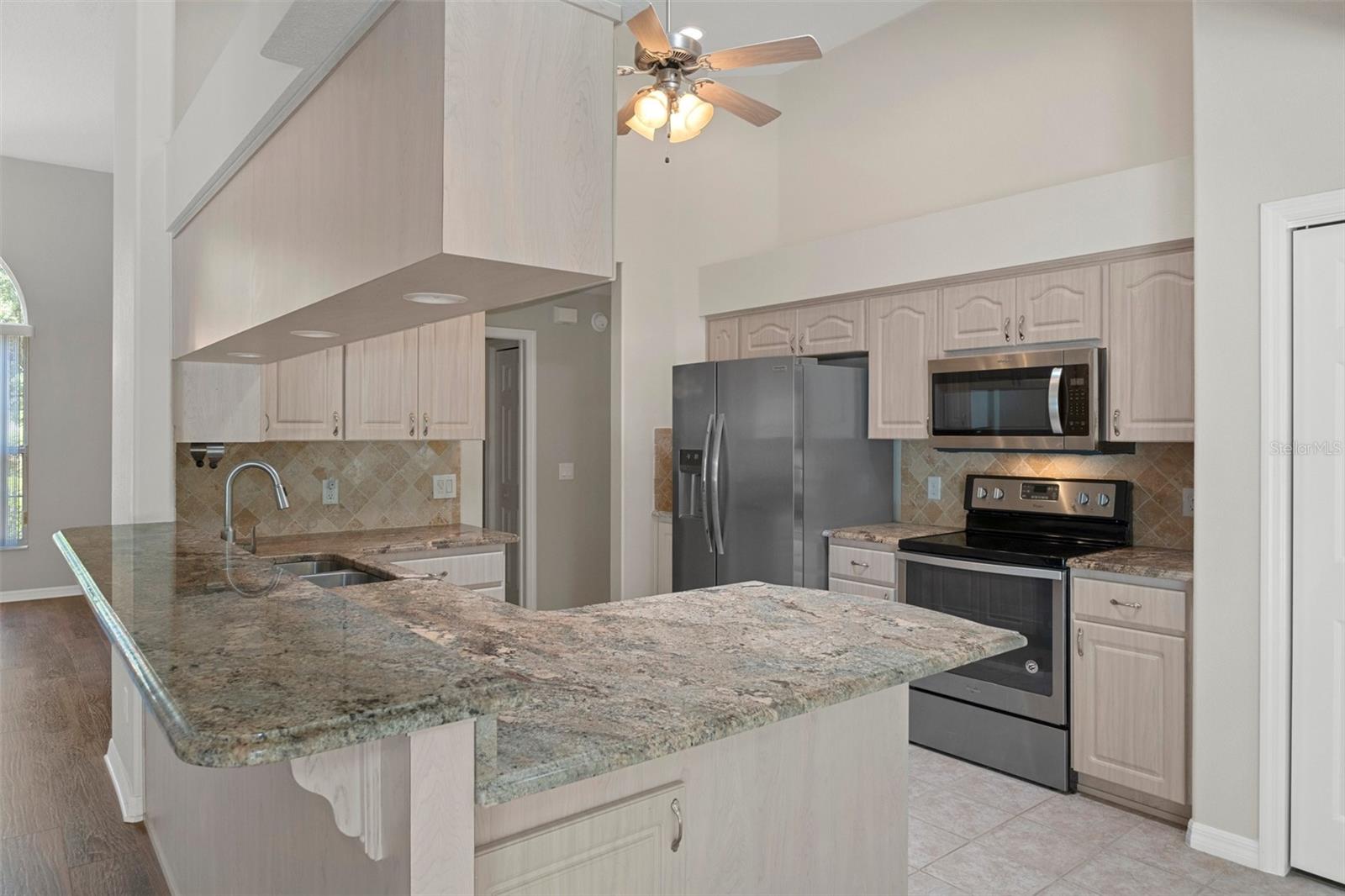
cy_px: 448
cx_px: 672
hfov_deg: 77.3
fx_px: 840
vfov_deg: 56.1
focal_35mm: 22
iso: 320
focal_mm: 15
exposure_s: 1/6
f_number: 8
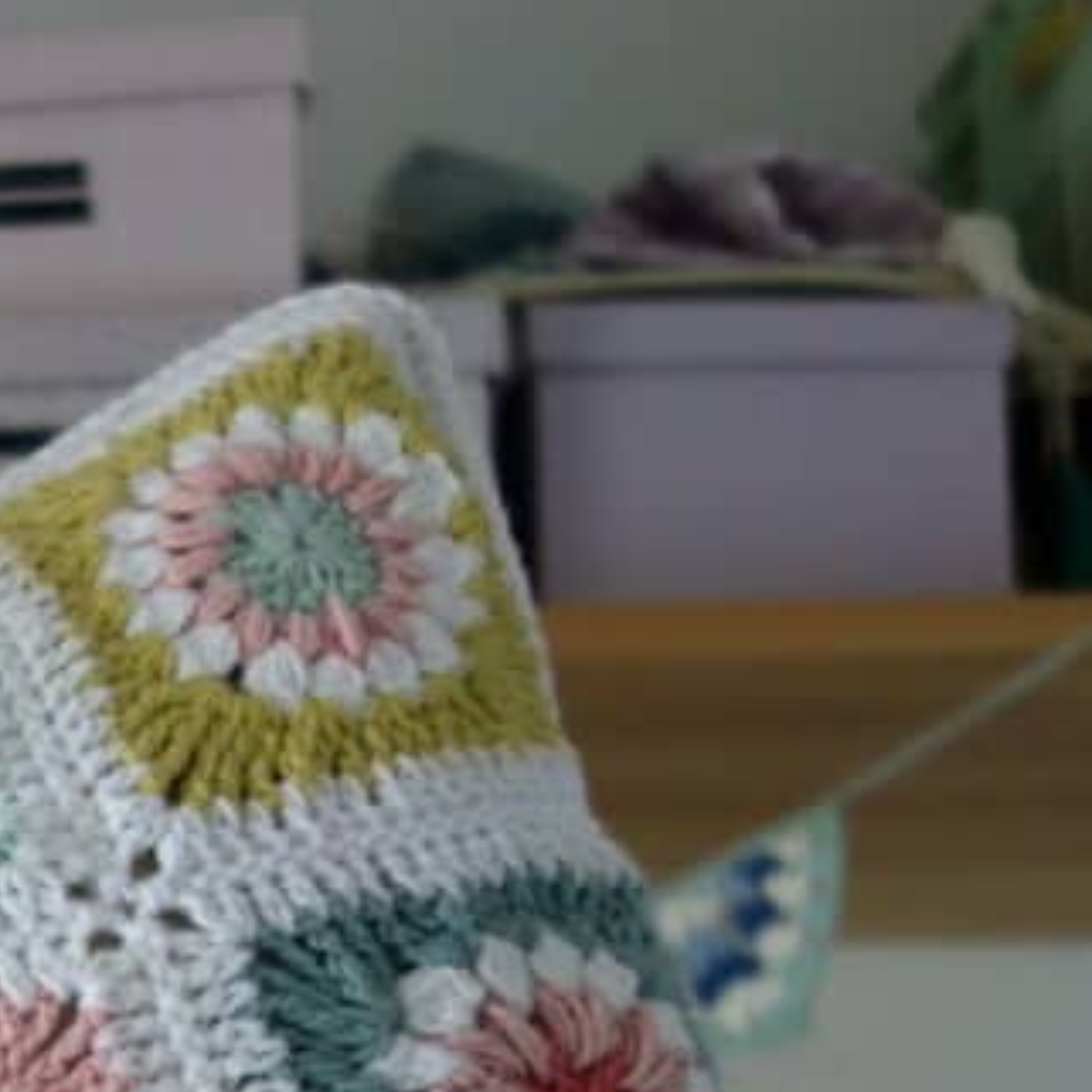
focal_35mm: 98
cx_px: -840
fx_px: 3498
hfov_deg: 15.4
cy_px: 1487
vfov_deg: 16.6
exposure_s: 1/30
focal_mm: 10.4
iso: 160
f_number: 1.8
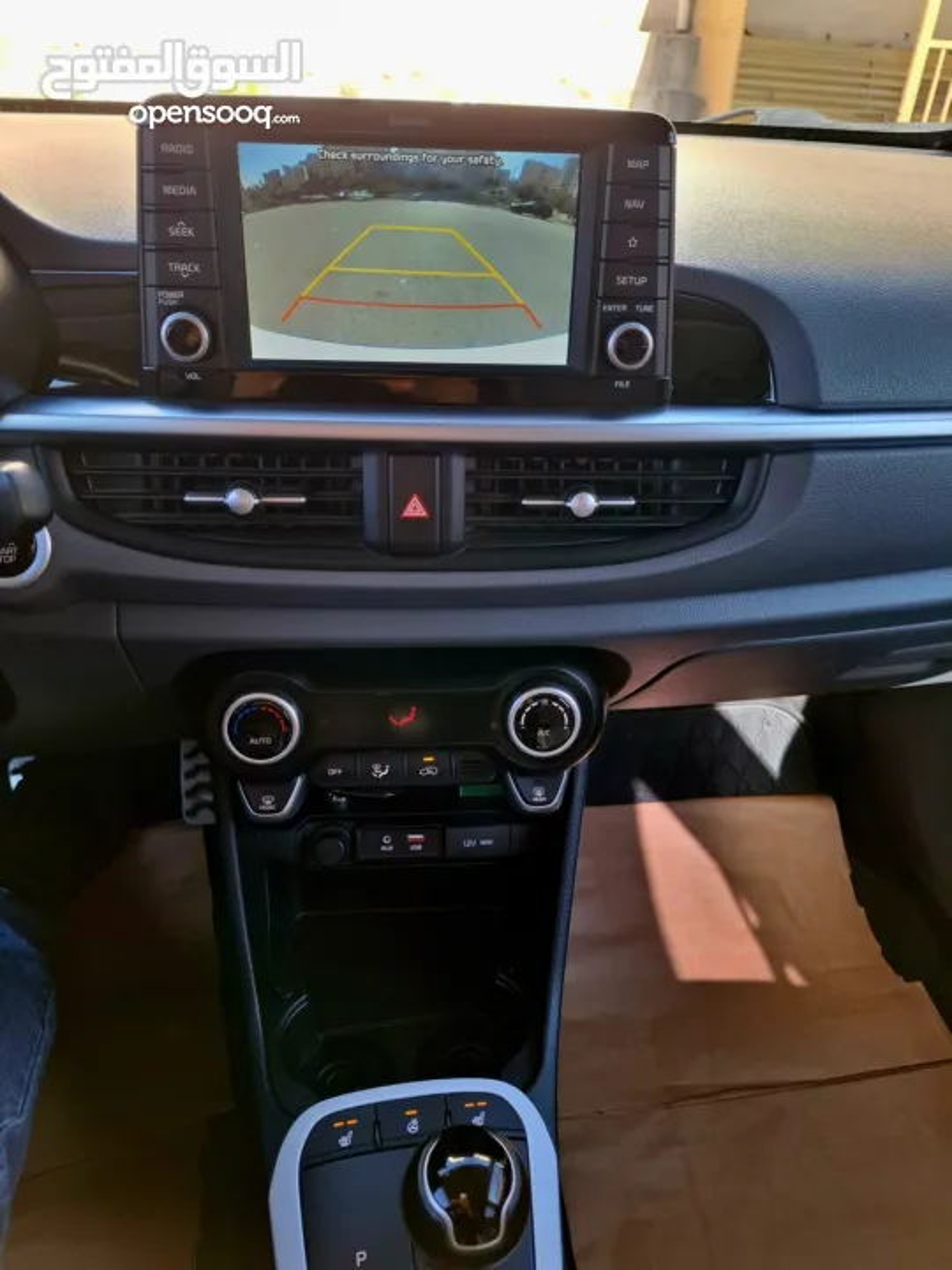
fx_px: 843
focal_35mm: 23
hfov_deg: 58.9
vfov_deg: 73.9
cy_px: 635
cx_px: 476
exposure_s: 1/100
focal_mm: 5.54
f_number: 1.8
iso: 64
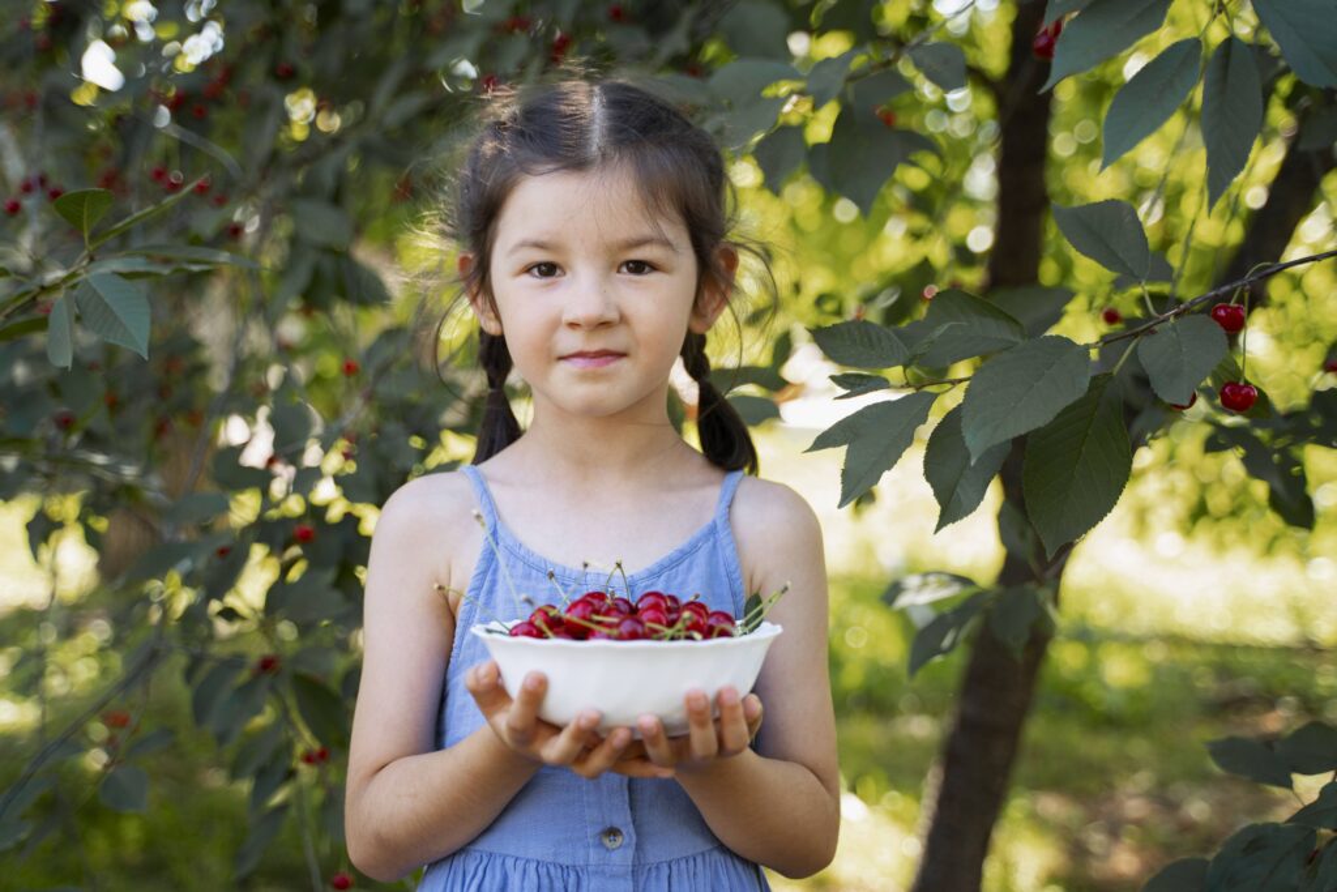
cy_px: 446
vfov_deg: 29.3
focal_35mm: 46
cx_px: 668
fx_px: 1709
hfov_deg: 42.7
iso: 320
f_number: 2.8
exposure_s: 1/320
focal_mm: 46
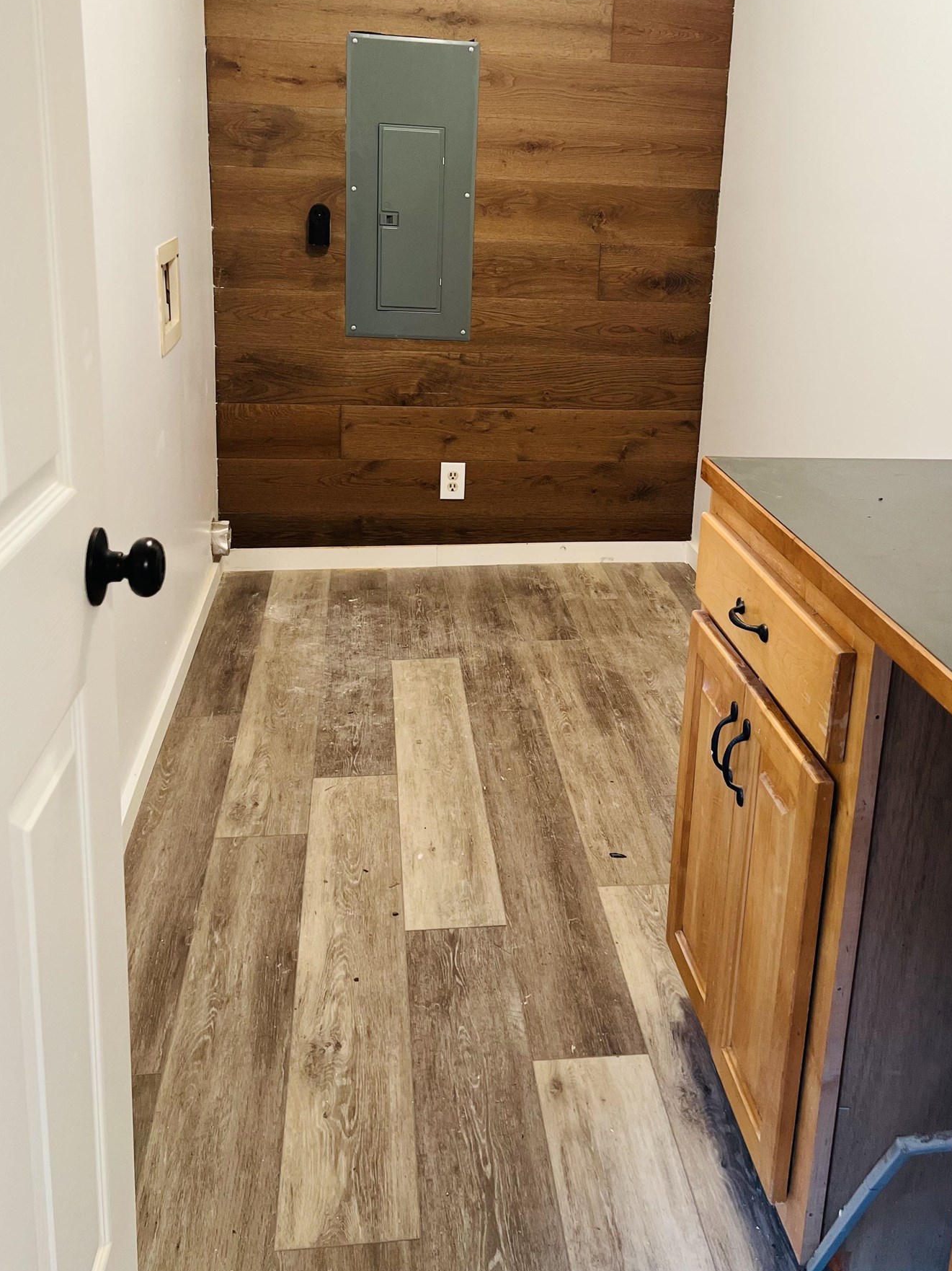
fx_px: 1247
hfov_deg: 41.7
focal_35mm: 34
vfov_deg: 53.4
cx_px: 553
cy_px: 485
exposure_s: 1/60
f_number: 1.5
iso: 100
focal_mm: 5.7
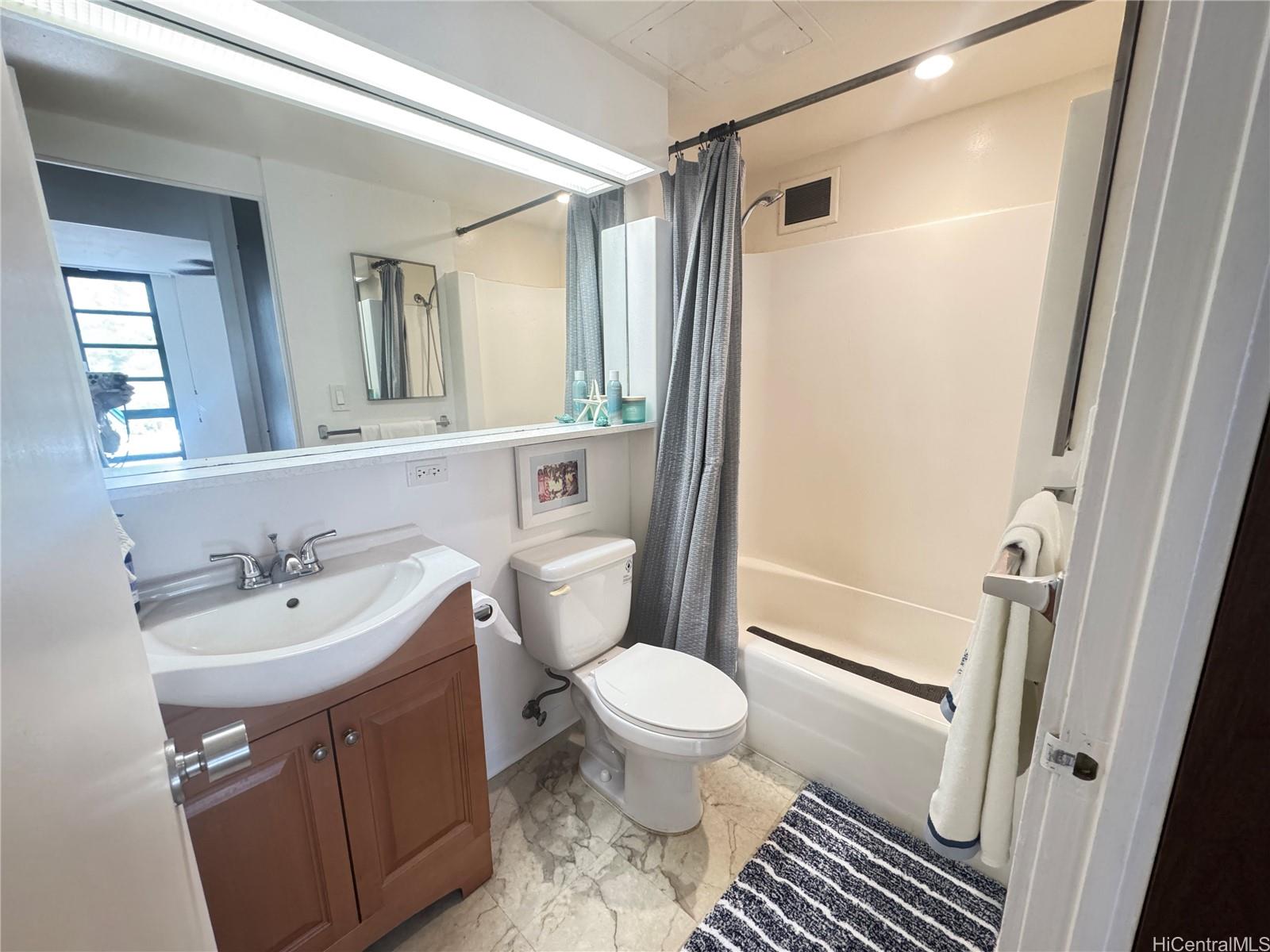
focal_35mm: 14
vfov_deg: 85.7
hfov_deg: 102.1
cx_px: 635
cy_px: 476
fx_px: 514
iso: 640
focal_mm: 2.22
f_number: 2.2
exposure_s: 1/60
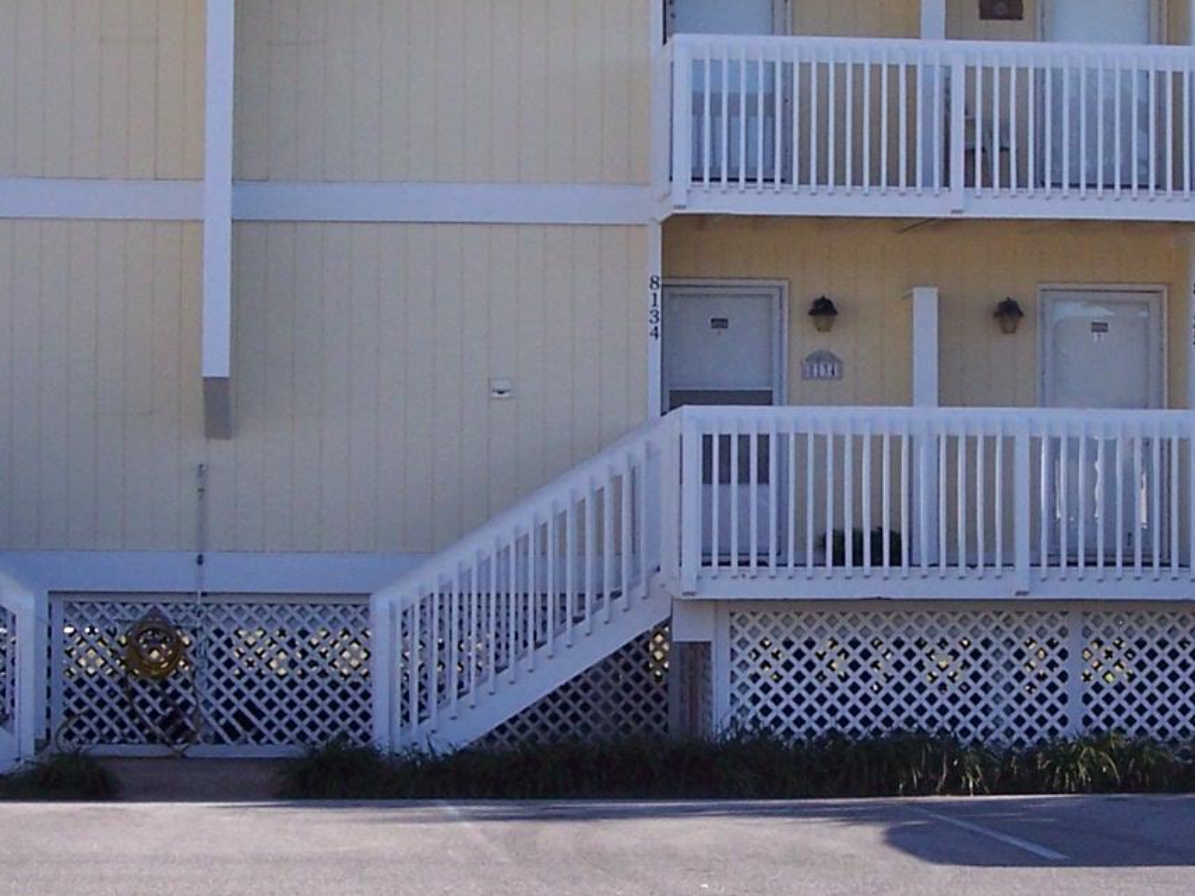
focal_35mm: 105
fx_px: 3625
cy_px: 350
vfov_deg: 14.1
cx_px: 659
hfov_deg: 18.7
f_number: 3.4
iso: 100
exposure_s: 1/350
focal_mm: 8
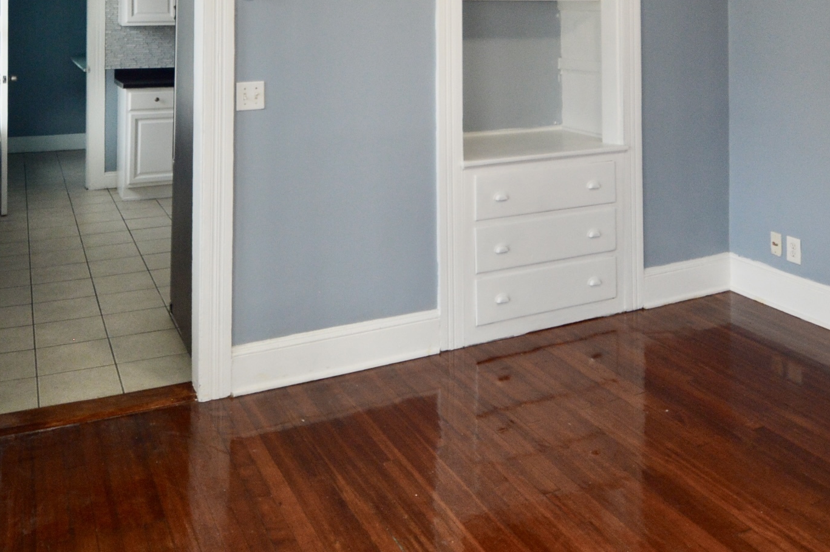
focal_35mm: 33
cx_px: 412
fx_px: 760
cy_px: -7
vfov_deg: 35.8
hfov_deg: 57.3
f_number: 5
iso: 400
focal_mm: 10
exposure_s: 1/100
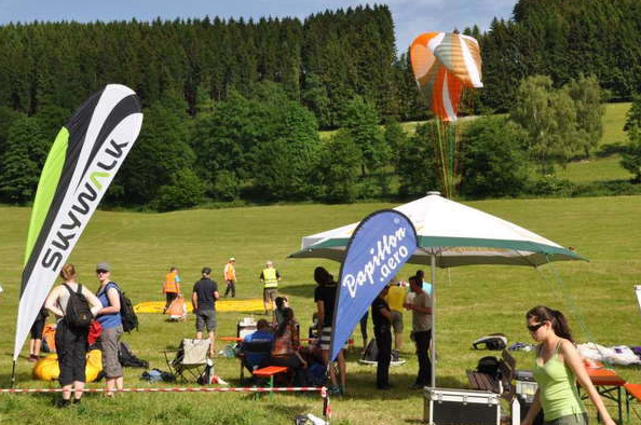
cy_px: 176
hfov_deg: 35.7
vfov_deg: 24.1
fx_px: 995
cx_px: 300
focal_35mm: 56
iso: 200
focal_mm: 28
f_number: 14
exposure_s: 1/200
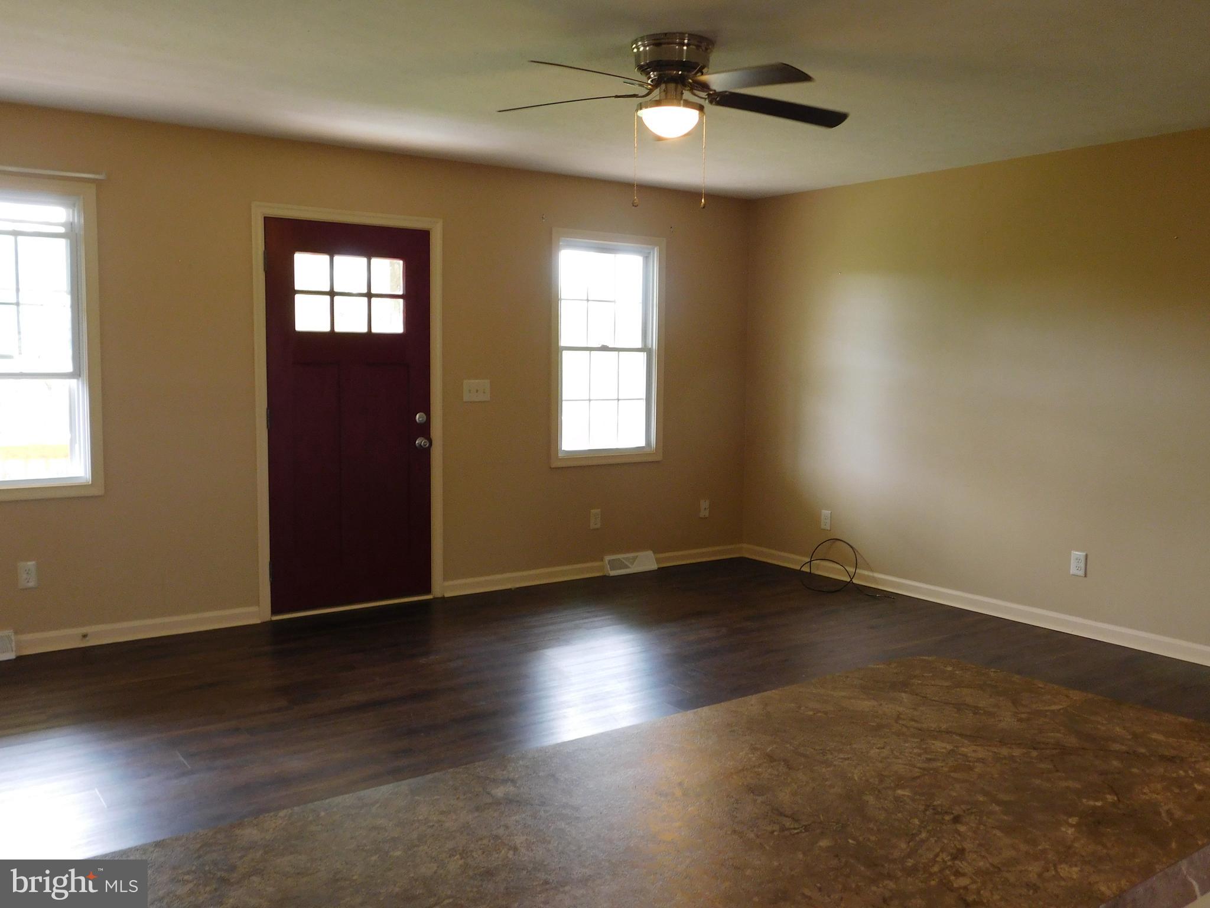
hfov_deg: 60.0
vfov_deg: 46.8
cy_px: 454
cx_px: 605
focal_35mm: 30
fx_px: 1049
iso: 200
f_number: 3.2
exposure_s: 1/30
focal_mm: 5.3
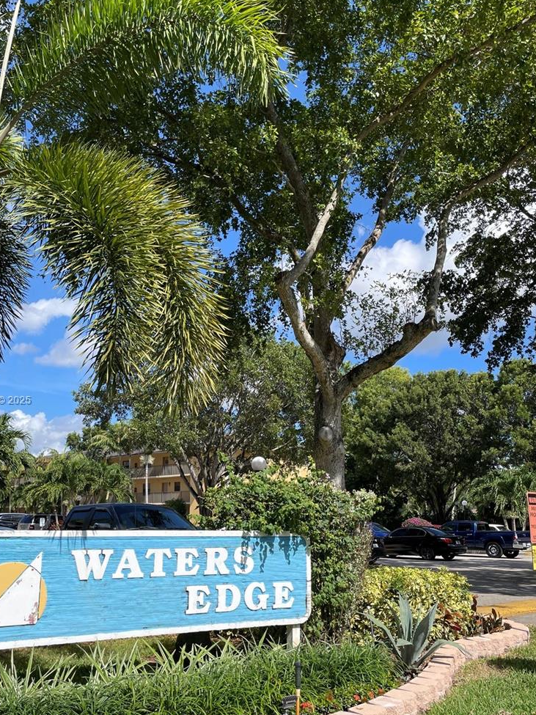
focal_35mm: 32
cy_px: 401
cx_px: 225
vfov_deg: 56.7
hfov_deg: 44.0
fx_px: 661
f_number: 1.6
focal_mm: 4.2
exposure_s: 1/3205
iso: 32
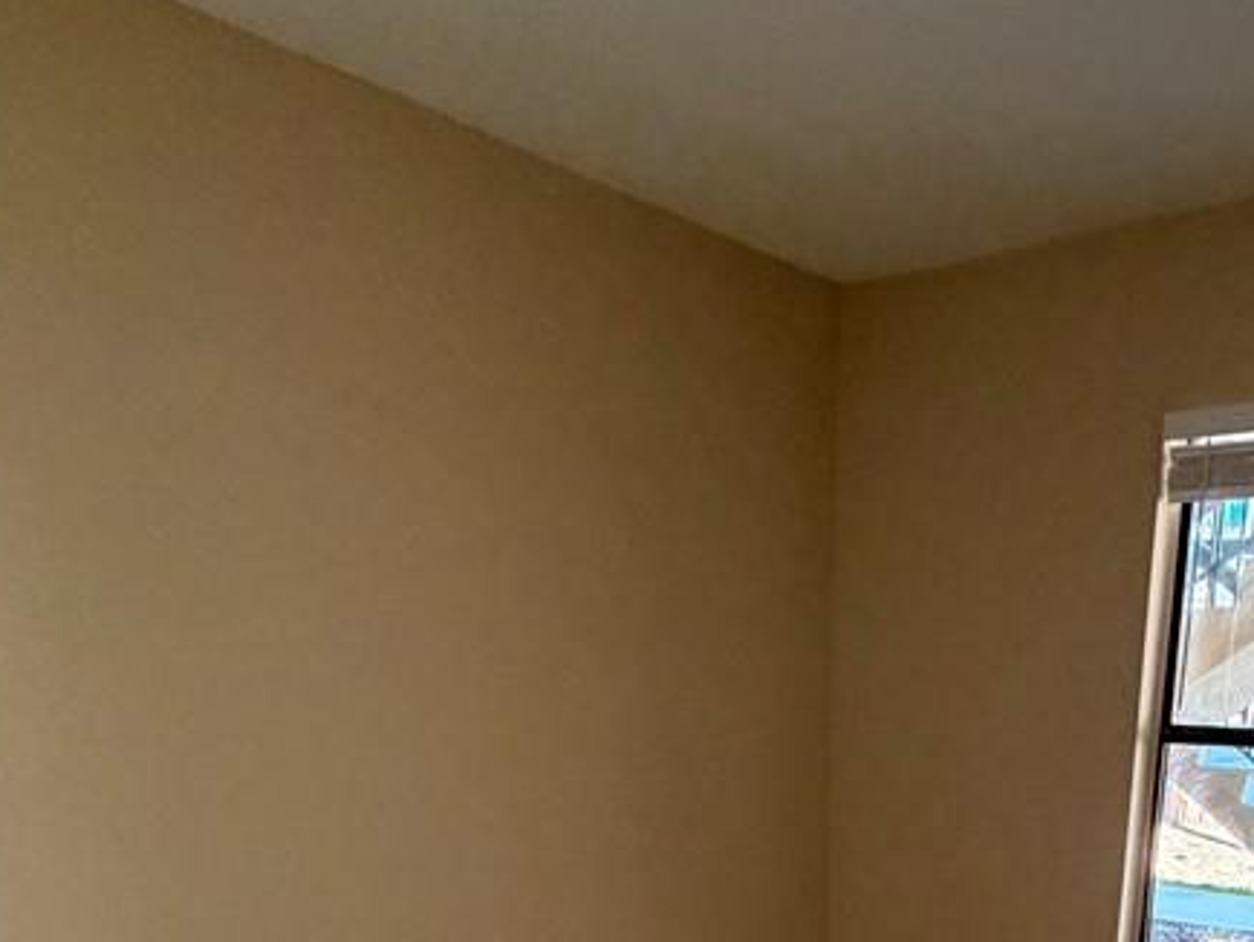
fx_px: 1196
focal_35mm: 33
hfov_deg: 54.2
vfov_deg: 36.4
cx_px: 841
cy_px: 1034
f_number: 2.2
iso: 500
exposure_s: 1/60
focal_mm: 2.22
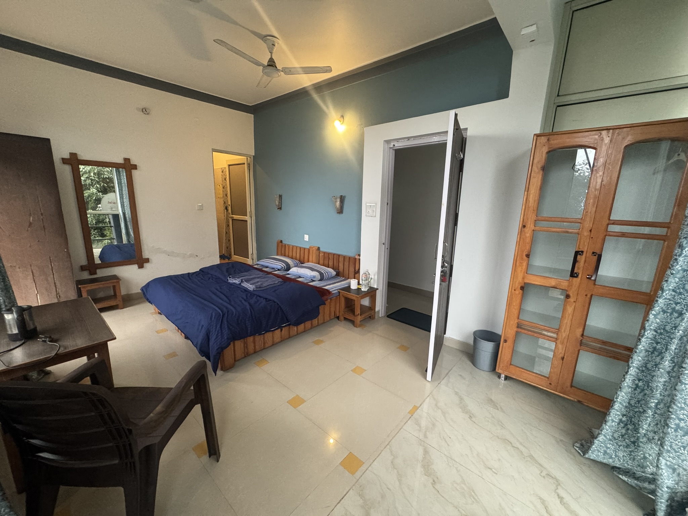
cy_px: 258
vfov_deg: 85.7
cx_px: 344
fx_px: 278
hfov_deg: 102.1
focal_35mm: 14
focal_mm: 2.22
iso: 500
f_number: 2.2
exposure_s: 1/50
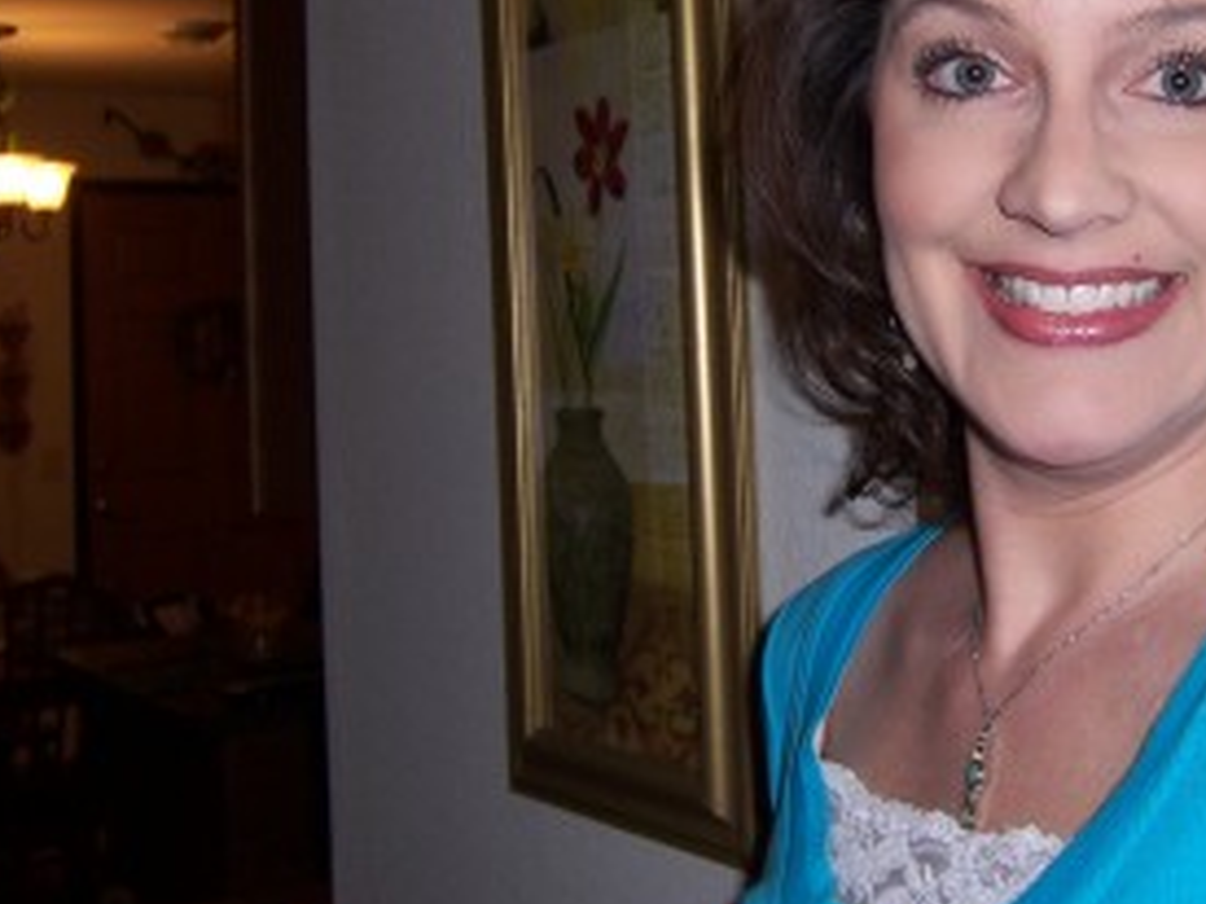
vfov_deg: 26.7
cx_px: 846
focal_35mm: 54
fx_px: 1881
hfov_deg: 35.1
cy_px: 239
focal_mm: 5.5
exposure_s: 1/60
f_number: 2.8
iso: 80
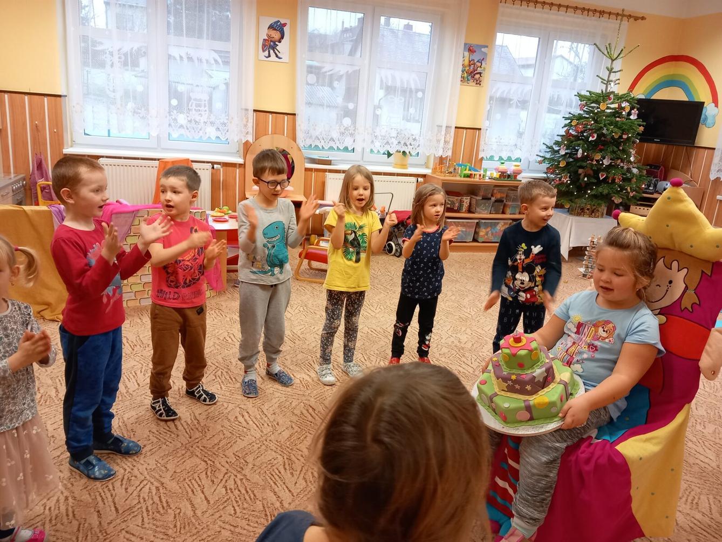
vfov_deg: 51.4
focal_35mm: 27
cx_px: 361
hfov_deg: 65.3
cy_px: 271
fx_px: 563
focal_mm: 4
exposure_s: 1/50
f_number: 1.8
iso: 200
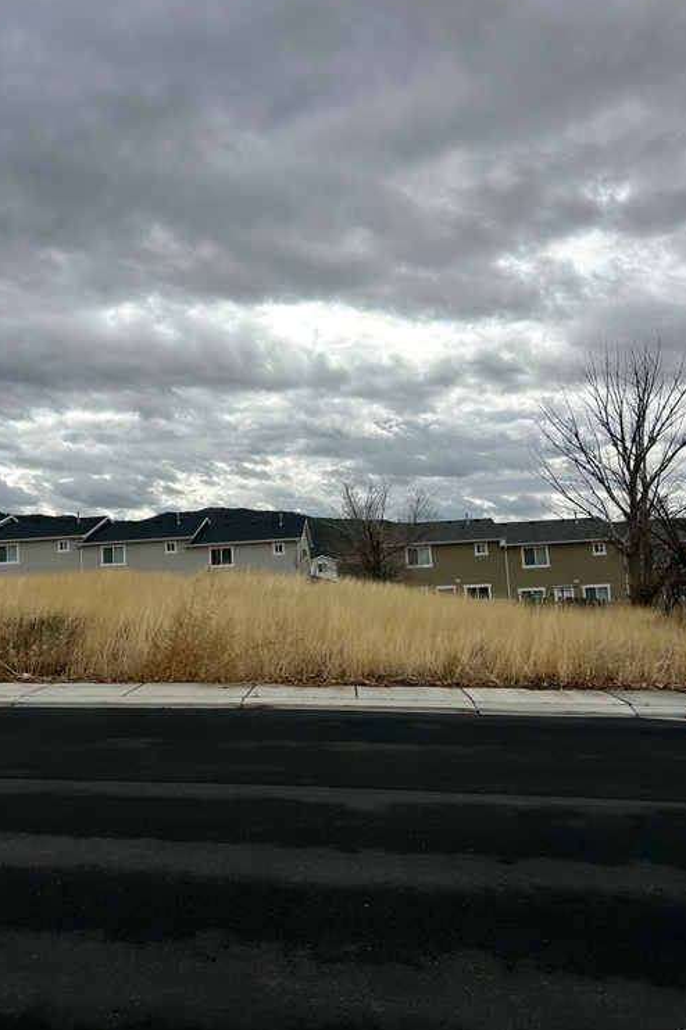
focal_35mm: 28
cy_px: 518
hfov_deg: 46.2
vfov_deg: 65.5
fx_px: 801
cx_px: 296
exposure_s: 1/10309
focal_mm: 5.7
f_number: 1.5
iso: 50
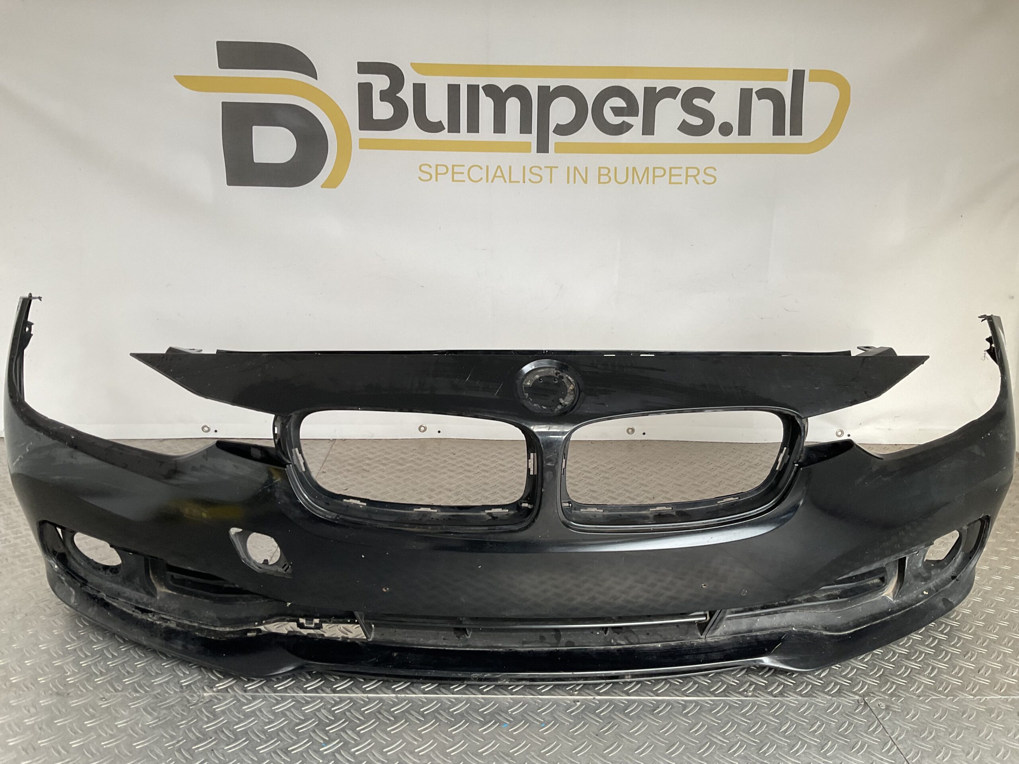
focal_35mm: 29
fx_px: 854
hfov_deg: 61.7
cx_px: 510
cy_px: 382
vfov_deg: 48.2
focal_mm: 3
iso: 40
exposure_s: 1/50
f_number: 1.8
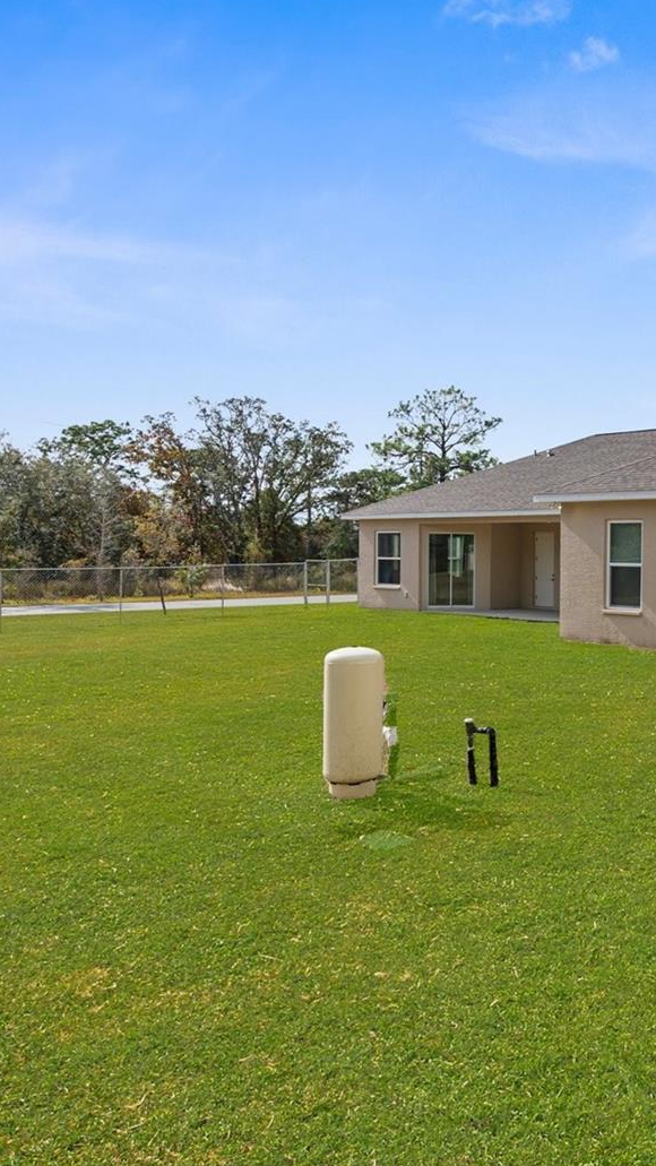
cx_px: 655
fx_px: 804
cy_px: 578
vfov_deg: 71.9
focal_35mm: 26
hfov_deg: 39.2
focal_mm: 16
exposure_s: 1/2000
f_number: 5
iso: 200
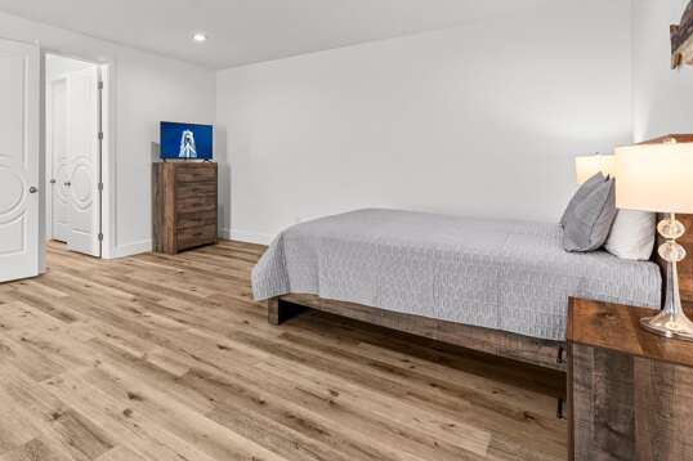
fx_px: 385
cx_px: 258
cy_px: 162
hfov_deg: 82.3
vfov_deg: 60.7
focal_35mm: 20
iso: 400
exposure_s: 1/2
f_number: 8
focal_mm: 14
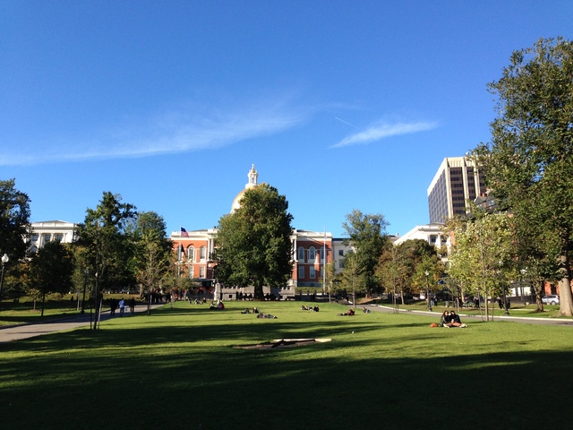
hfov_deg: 55.4
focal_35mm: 33
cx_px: 286
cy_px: 215
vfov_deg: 42.9
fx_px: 546
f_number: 2.4
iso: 50
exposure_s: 1/903
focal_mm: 4.13
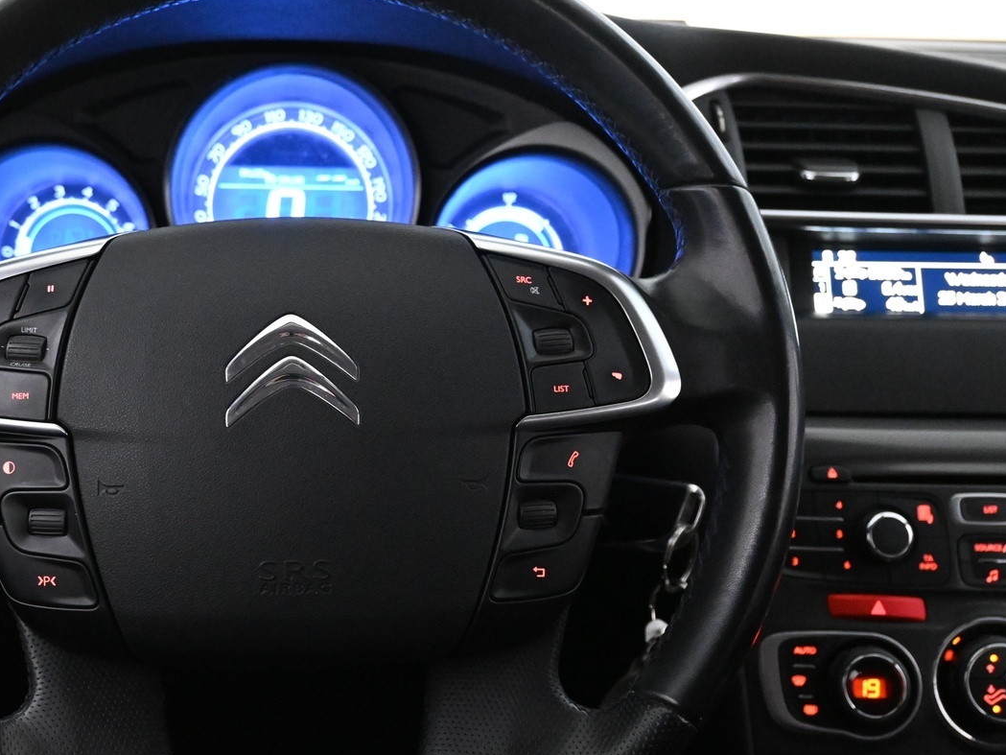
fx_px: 1457
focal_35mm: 50
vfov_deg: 29.0
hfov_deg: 37.4
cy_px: 409
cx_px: 284
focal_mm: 22.5
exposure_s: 1/40
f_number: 4
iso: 5600
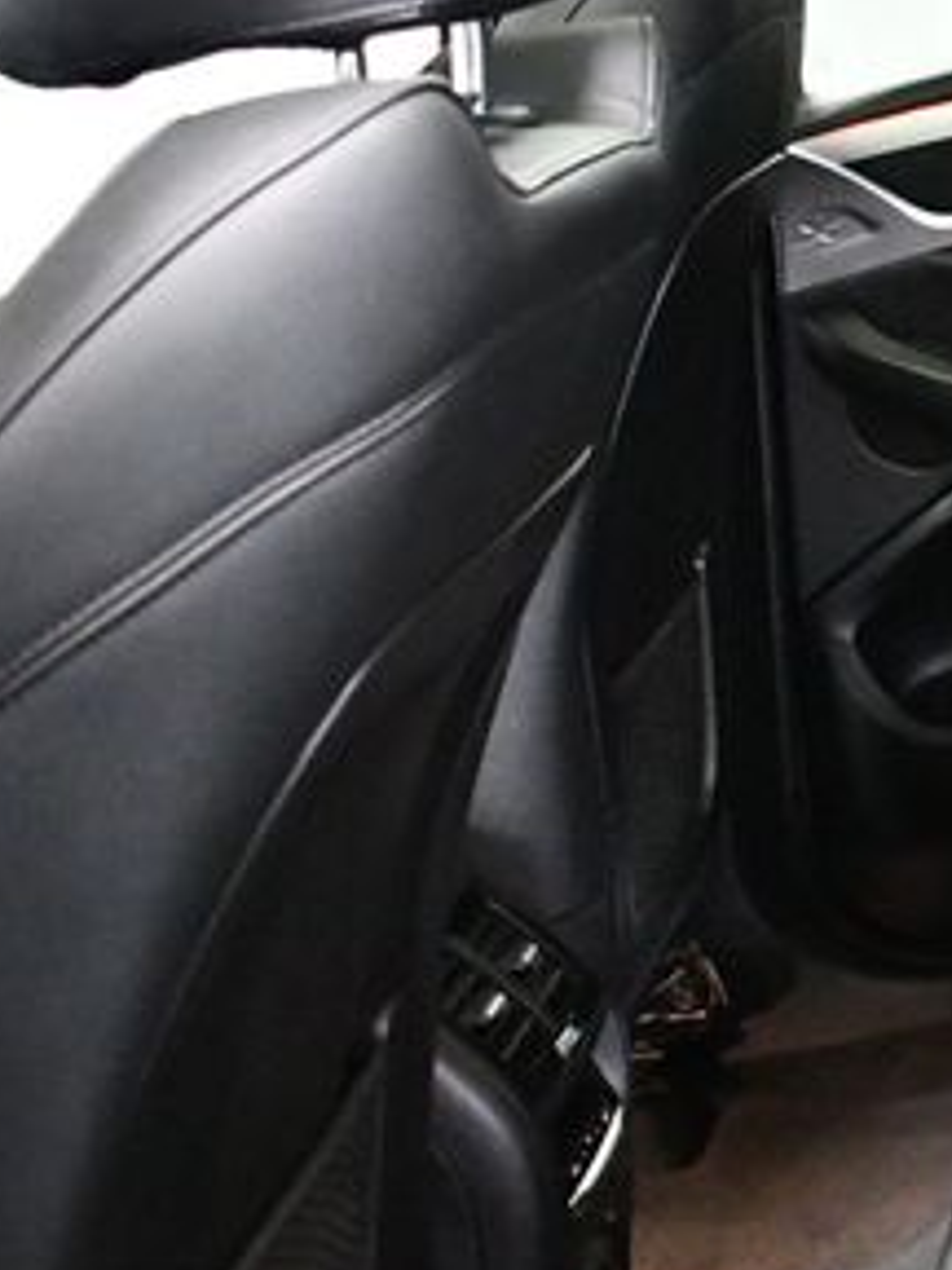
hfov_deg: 17.6
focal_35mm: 77
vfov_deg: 25.3
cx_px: 1340
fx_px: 2824
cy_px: 648
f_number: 3.5
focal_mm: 18
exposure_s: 1/60
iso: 11400
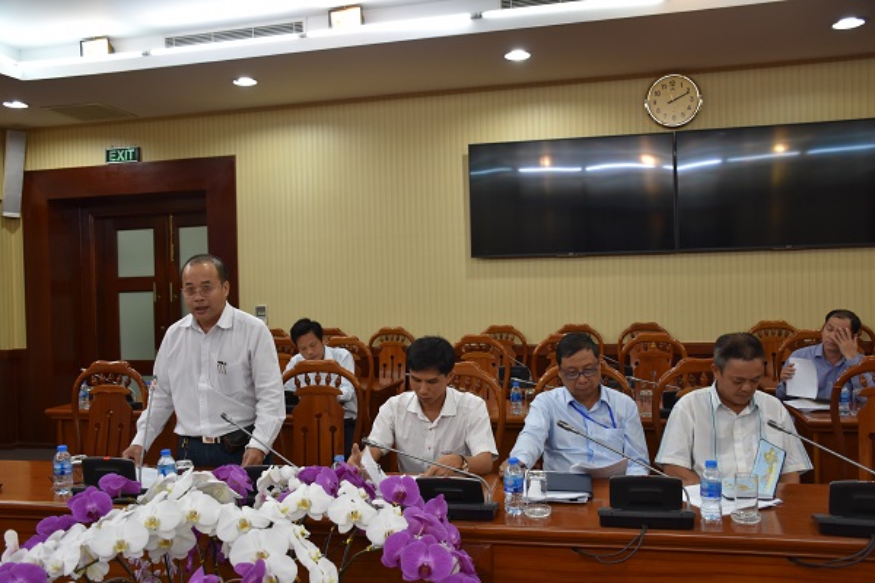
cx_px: 438
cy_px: 292
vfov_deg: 40.0
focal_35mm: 33
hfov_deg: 57.2
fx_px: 802
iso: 800
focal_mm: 22
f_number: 4.5
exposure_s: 1/80
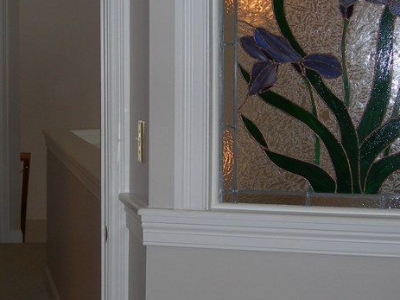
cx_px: 106
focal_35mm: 84
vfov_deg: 17.5
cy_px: 121
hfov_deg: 23.1
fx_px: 970
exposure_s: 1/60.1
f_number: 2.8
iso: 50
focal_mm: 7.8
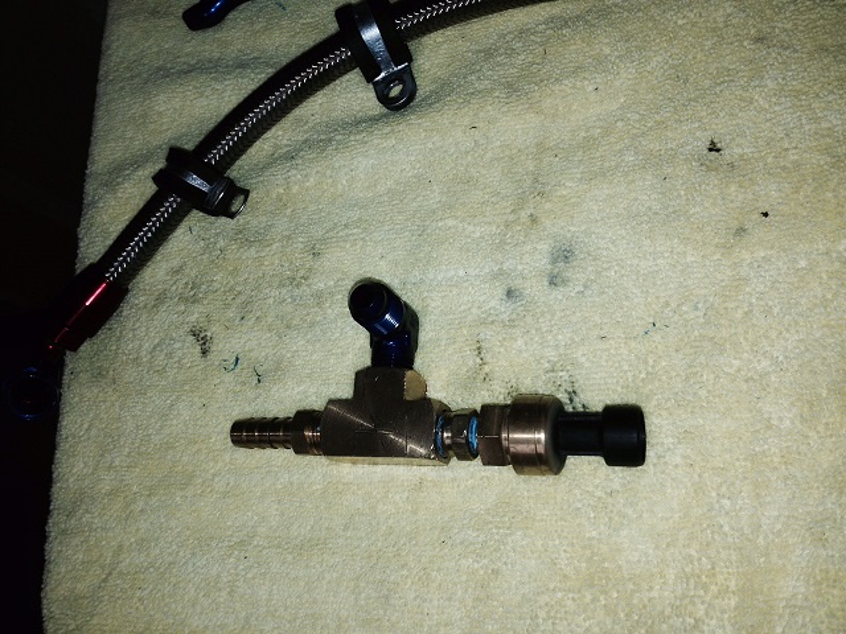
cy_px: 317
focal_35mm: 33
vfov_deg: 42.9
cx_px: 423
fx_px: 807
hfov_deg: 55.4
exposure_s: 1/135
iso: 50
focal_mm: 4.12
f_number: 2.4
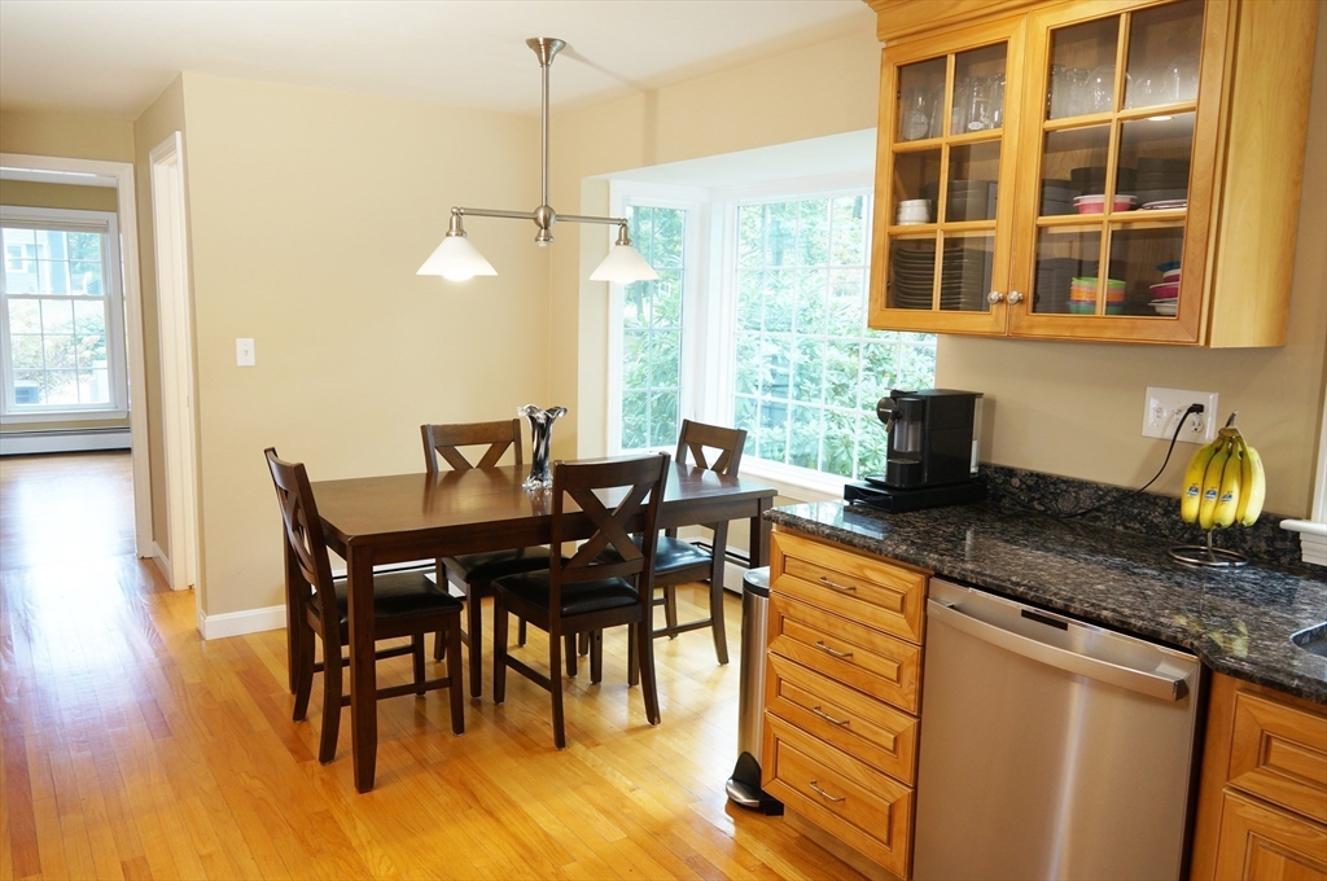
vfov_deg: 47.8
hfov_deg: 67.4
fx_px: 994
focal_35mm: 27
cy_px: 440
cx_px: 664
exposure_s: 1/50
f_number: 4
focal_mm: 18
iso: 320
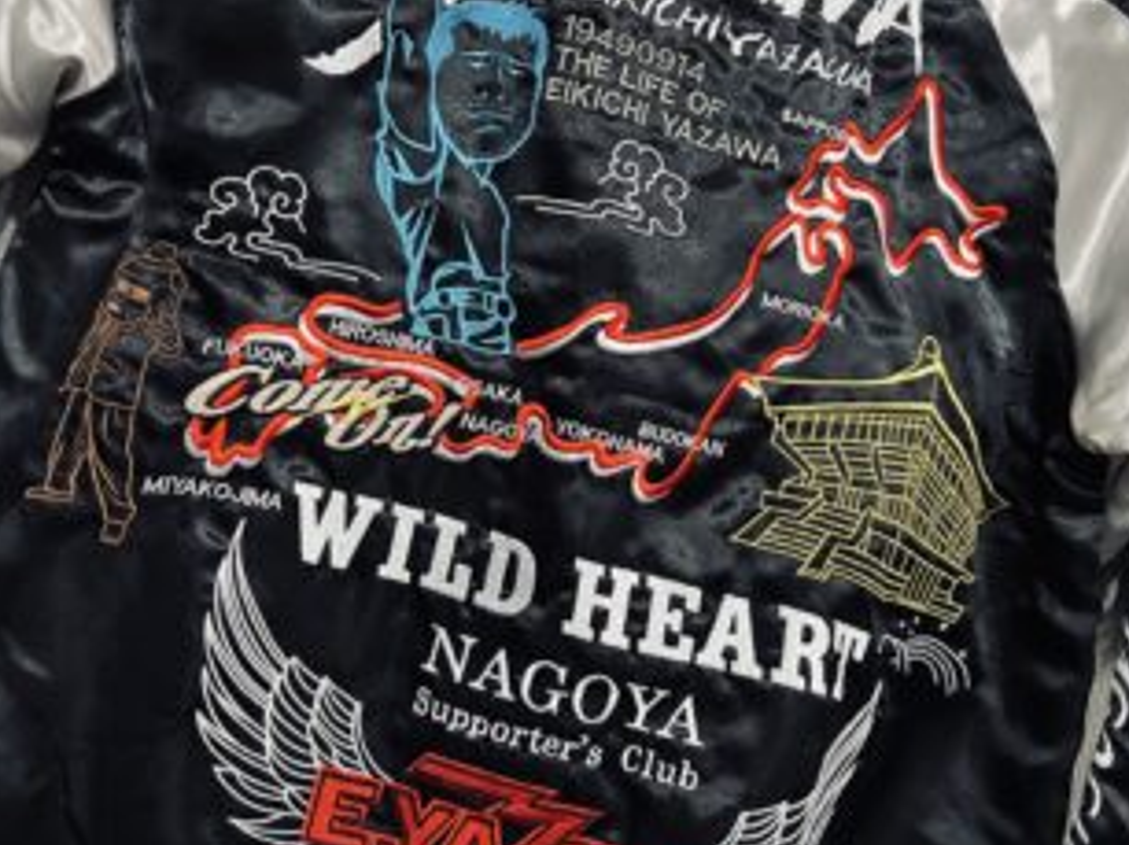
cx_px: 531
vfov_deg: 41.7
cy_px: 369
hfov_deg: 54.0
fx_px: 1108
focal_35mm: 34
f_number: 1.5
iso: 320
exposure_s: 1/60
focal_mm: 5.7
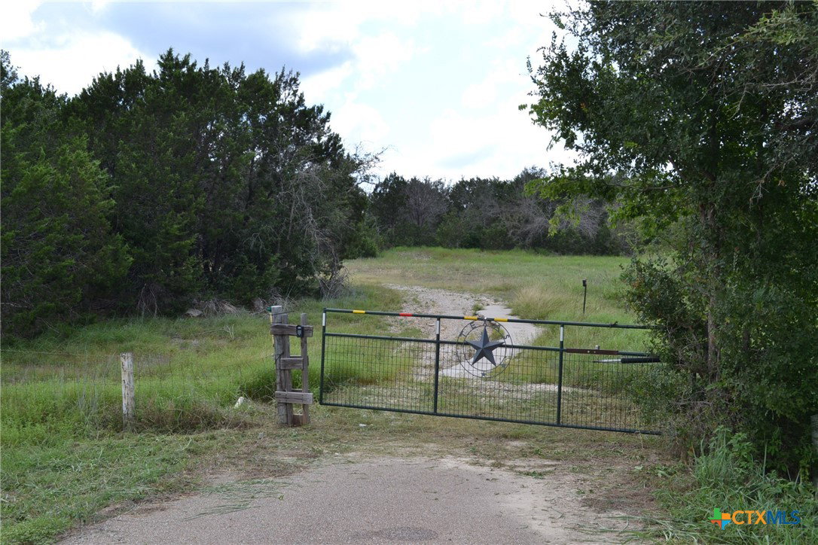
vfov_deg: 30.8
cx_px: 409
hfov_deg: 45.0
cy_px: 272
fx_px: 988
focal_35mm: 44
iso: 400
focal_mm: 29
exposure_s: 1/400
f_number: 10
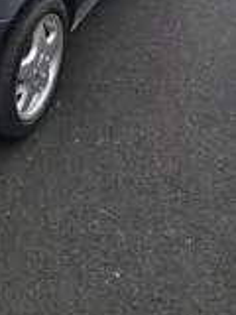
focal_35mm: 60
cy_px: -63
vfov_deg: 28.1
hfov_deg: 22.3
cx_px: -57
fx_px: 545
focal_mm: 5.56
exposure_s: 1/352
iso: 50
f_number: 1.88
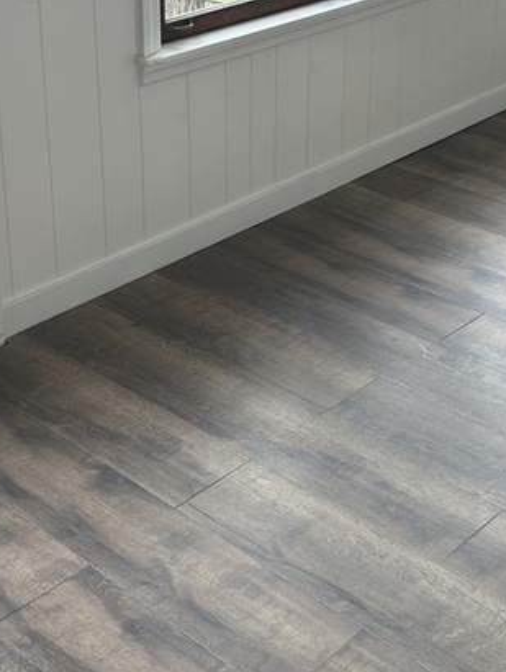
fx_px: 1226
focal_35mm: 63
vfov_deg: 29.9
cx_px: 296
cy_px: 119
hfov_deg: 23.3
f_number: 1.78
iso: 80
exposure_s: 1/120
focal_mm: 6.86
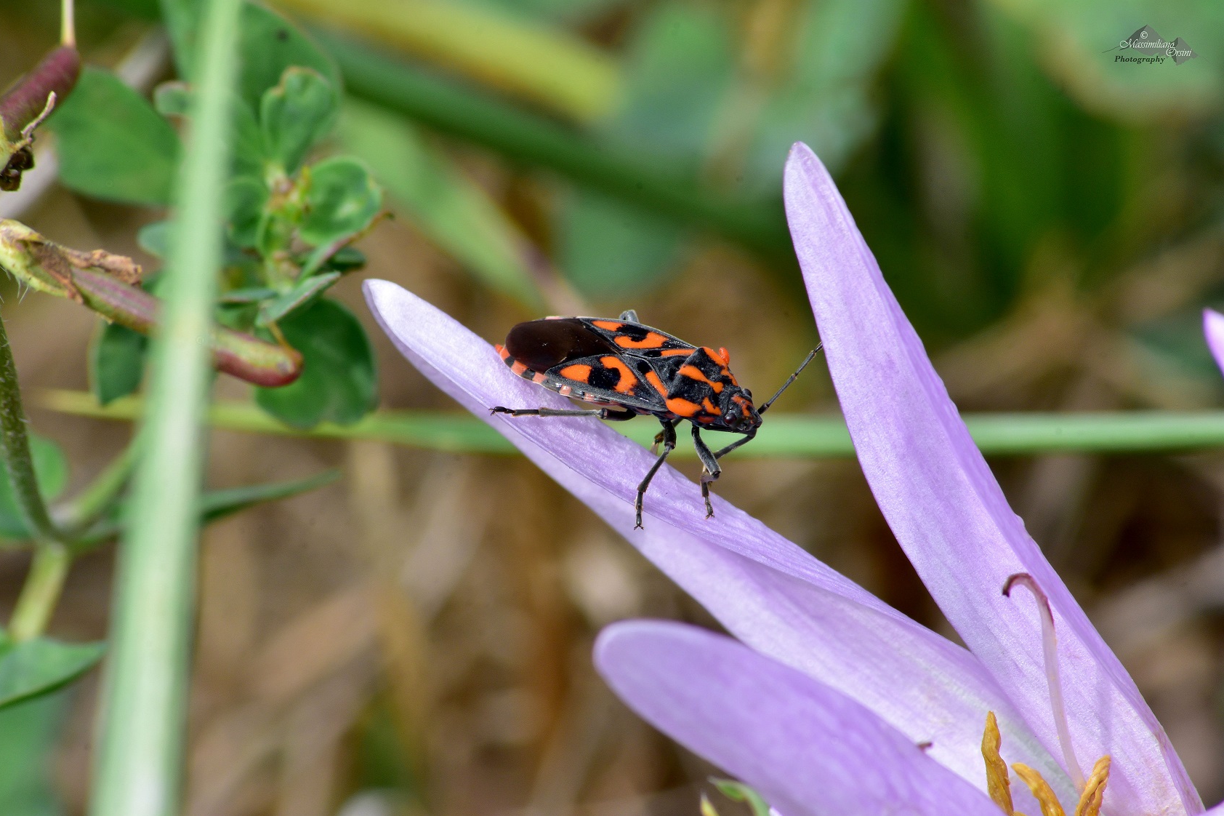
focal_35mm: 406
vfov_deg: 3.4
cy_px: 408
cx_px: 611
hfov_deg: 5.1
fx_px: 13800
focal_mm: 270
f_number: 16
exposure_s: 1/125
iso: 500
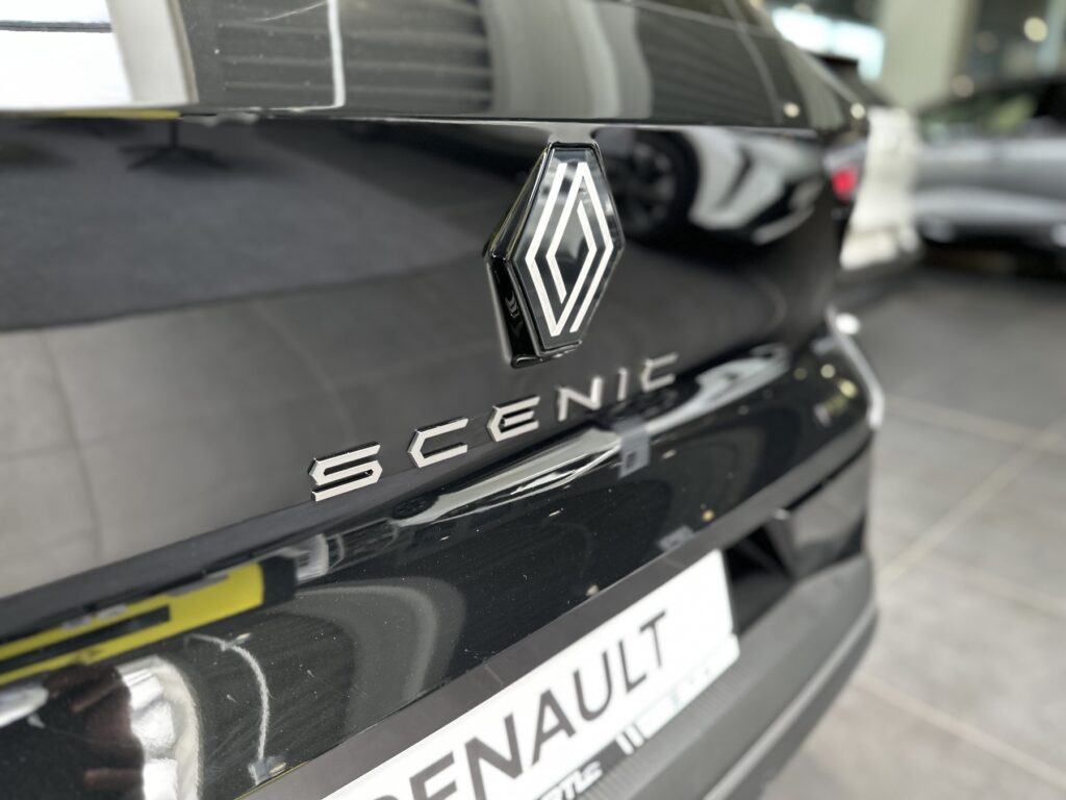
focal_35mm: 24
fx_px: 739
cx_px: 533
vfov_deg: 56.8
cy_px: 400
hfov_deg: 71.6
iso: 160
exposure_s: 1/101
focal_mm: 6.86
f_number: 1.78
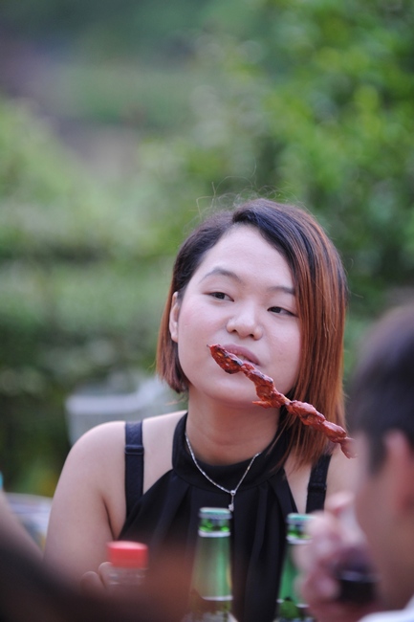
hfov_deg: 6.9
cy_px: 311
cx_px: 207
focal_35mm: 200
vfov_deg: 10.3
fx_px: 3452
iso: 800
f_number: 2.8
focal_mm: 200
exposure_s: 1/125
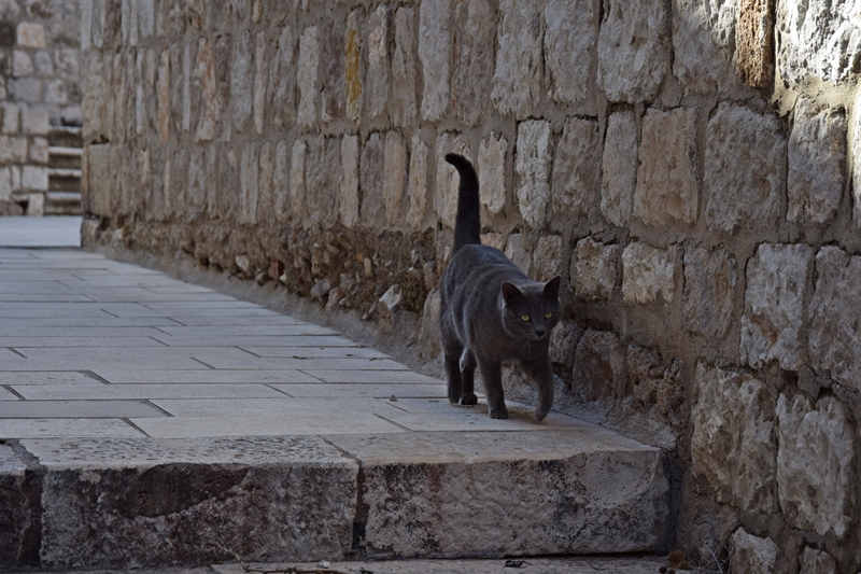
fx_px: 2511
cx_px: 430
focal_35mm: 105
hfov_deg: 19.5
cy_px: 287
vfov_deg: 13.0
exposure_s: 1/500
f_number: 5.3
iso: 400
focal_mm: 70
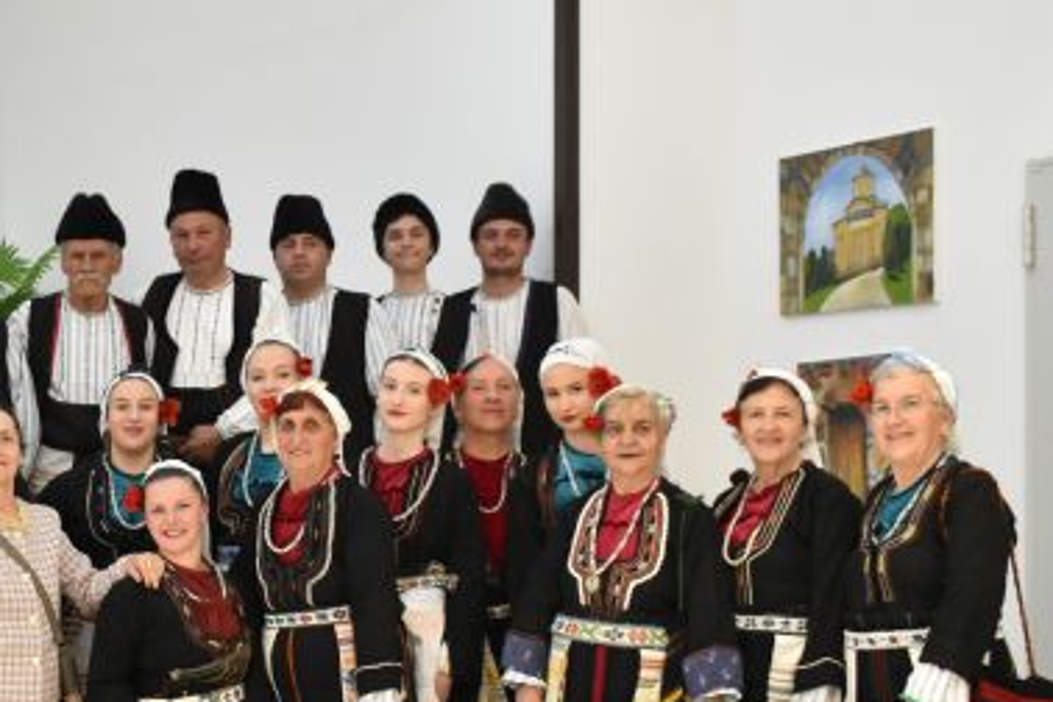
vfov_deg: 18.5
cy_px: 543
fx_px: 2137
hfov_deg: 26.7
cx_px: 89
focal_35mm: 73
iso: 2000
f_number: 5
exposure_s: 1/200
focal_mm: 23
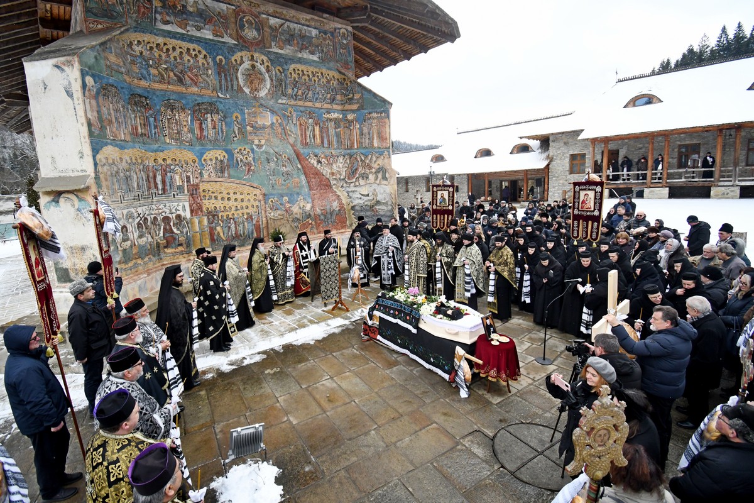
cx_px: 377
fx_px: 314
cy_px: 252
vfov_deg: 77.3
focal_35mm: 15
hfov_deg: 100.4
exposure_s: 1/2000
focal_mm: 10
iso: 1250
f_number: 4.5
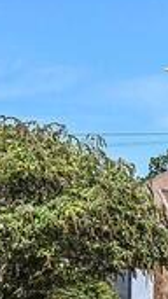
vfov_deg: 15.1
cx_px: 483
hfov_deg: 7.6
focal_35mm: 141
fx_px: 1119
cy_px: 237
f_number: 9
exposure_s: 1/200
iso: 100
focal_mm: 22.5
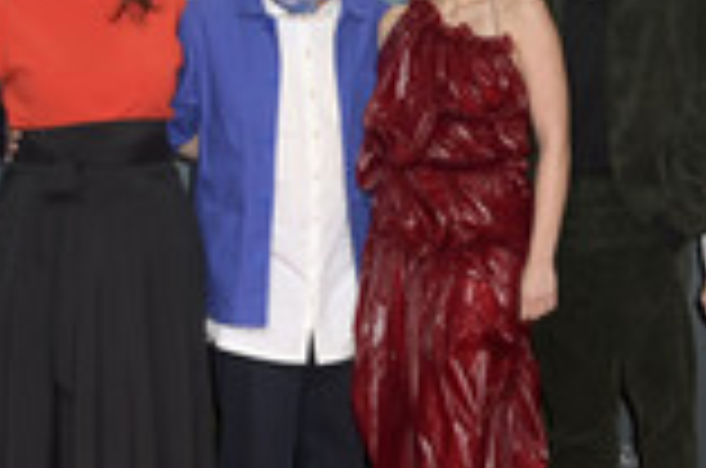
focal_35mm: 138
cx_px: 744
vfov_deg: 9.9
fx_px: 2701
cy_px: 243
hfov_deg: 14.6
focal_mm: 48
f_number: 6.3
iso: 400
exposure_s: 1/250
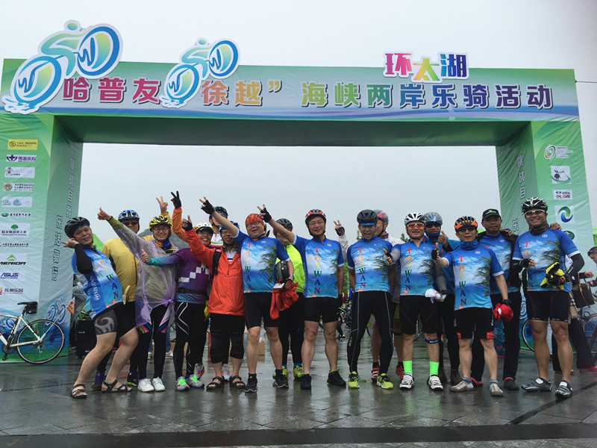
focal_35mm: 29
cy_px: 224
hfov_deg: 61.7
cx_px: 298
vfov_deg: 48.2
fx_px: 500
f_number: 2.2
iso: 32
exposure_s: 1/746
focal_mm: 4.15
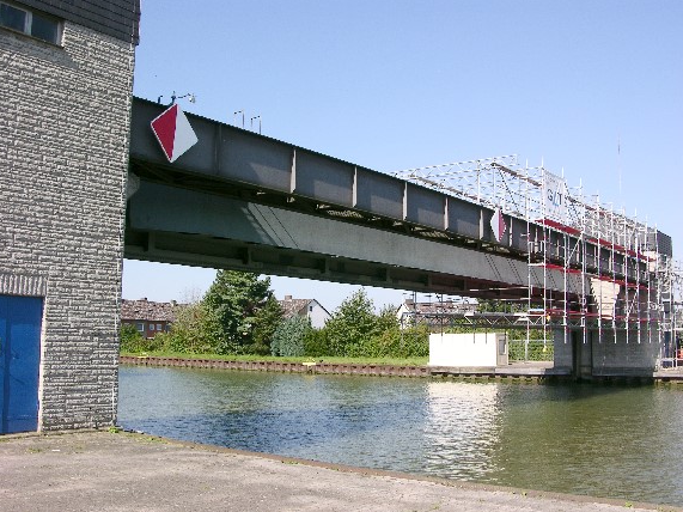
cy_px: 256
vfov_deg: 39.6
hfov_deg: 51.4
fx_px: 710
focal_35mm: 36
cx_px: 345
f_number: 8
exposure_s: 1/118
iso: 50
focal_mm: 8.9
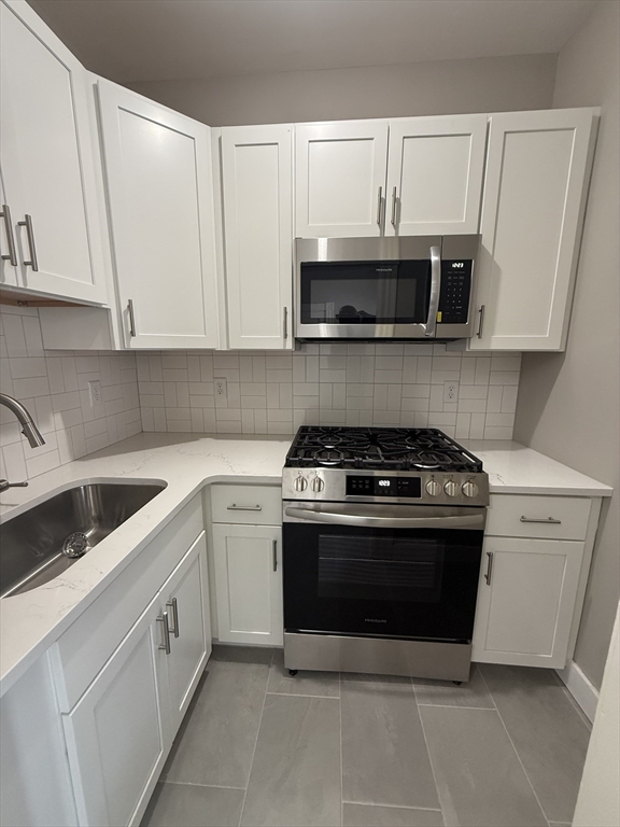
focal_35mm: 14
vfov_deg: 102.1
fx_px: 334
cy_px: 414
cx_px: 310
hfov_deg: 85.7
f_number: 2.2
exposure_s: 1/60
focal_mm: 2.22
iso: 250
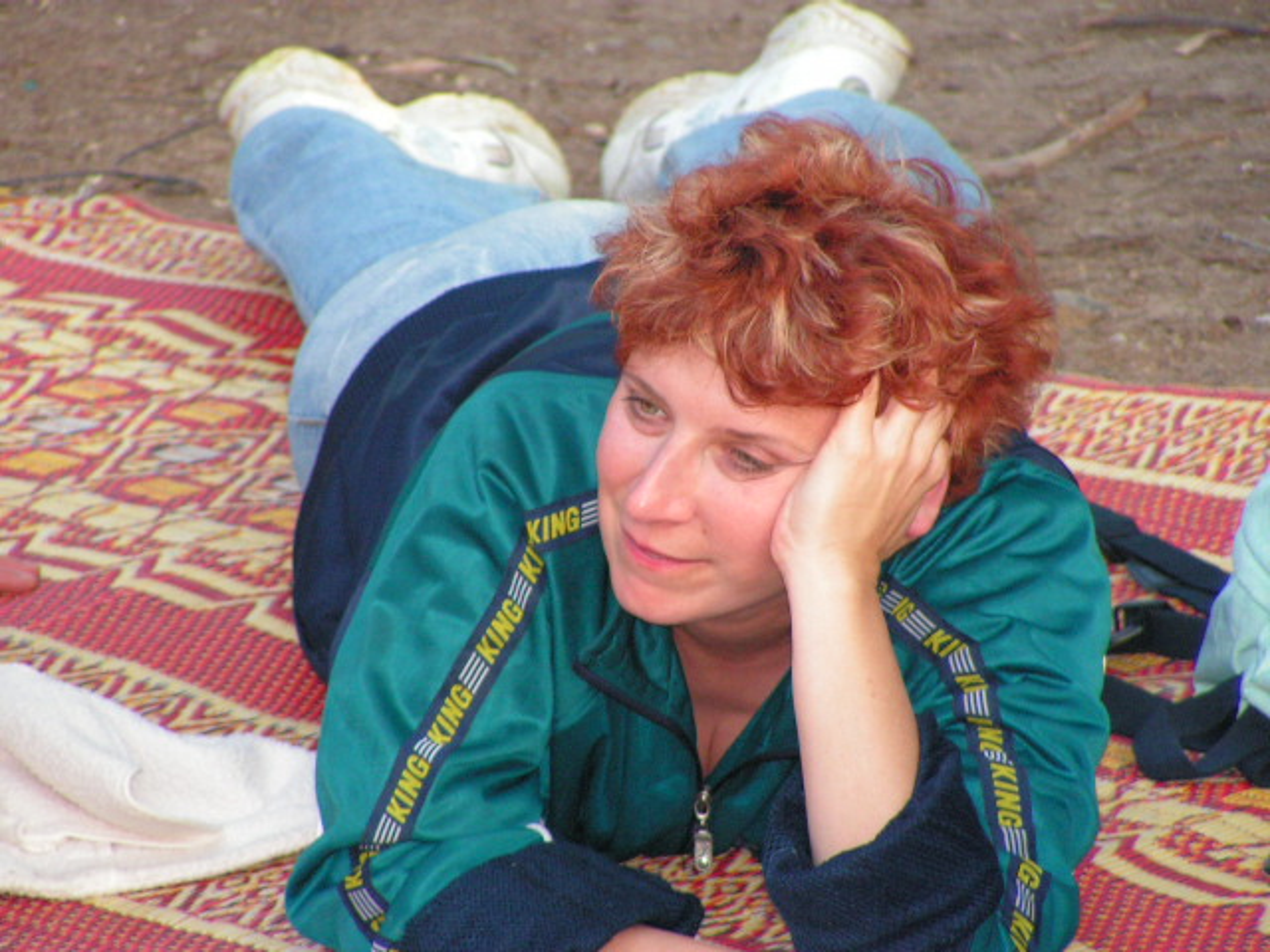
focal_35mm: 252
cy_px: 476
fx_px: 9245
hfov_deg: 7.9
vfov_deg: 5.9
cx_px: 635
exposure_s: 1/125
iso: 200
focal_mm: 42.1
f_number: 3.2
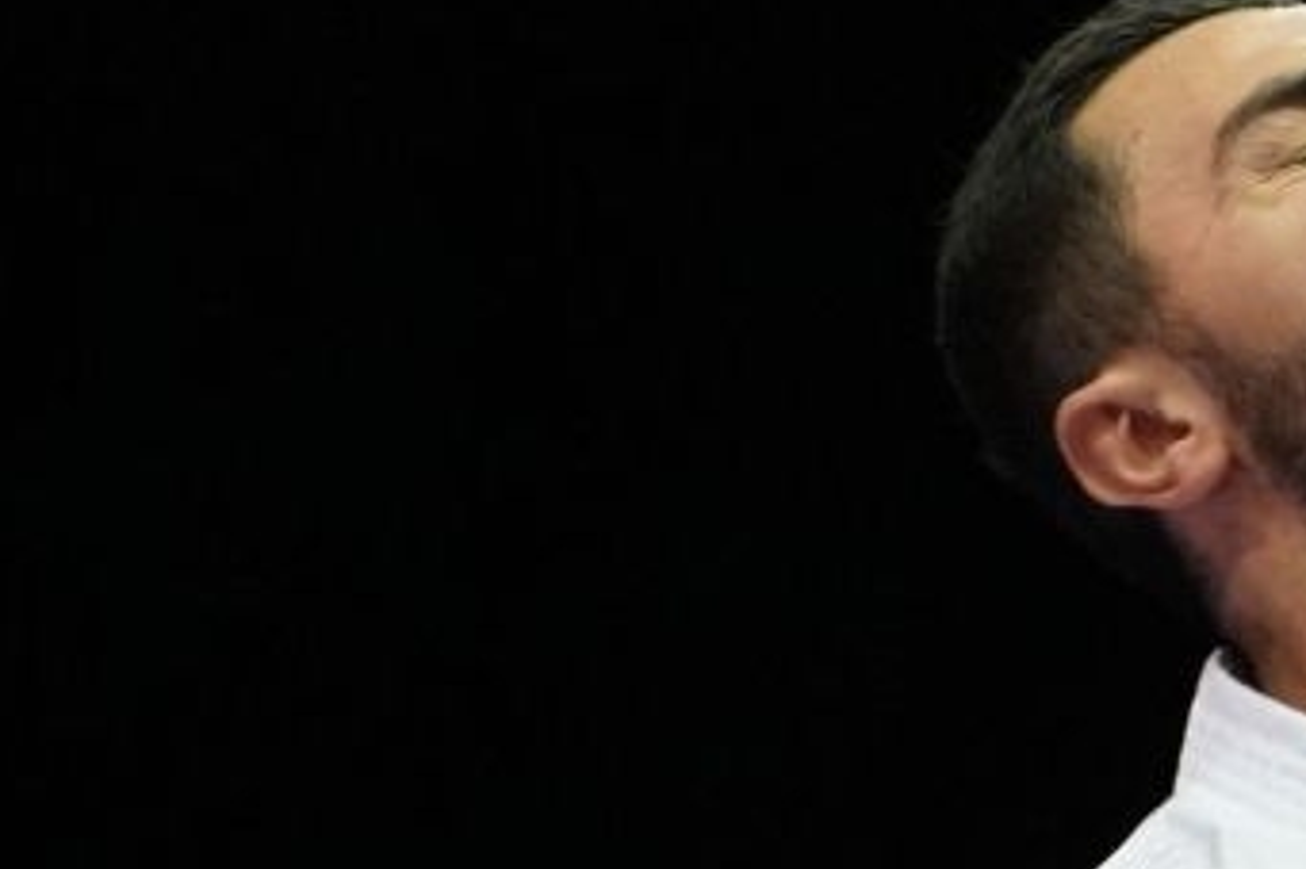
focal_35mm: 1009
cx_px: 3186
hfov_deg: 2.0
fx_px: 36585
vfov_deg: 1.4
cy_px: 685
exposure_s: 1/1000
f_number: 2.8
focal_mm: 191
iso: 3200
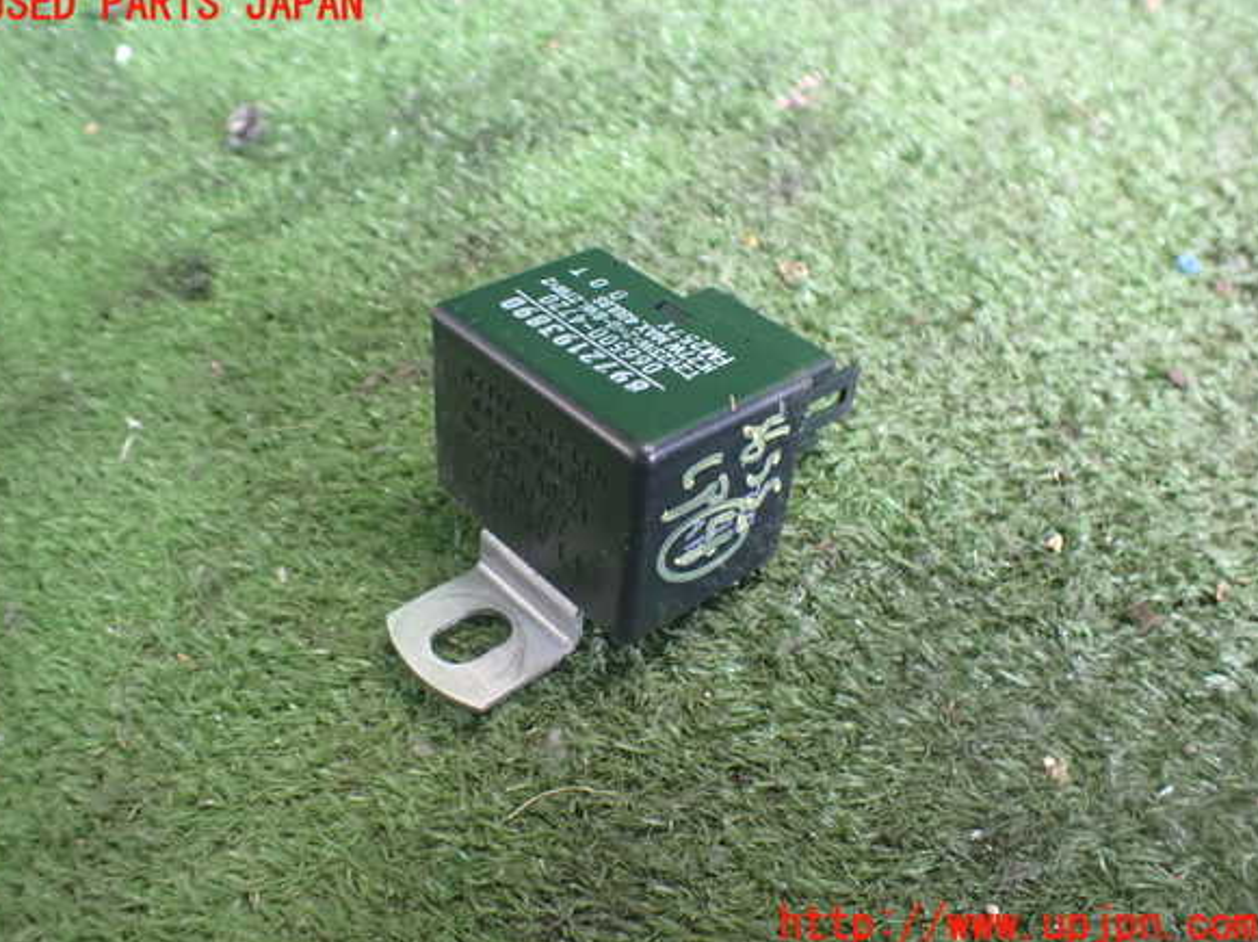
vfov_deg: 45.4
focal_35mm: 31
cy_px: 466
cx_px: 619
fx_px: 1126
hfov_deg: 58.4
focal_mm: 5.4
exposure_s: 1/50
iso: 800
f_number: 2.3
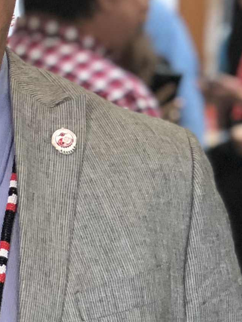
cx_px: -122
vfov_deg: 7.3
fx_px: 2506
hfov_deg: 5.5
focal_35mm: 269
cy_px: 275
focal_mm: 6.6
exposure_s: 1/30
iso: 160
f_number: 2.8
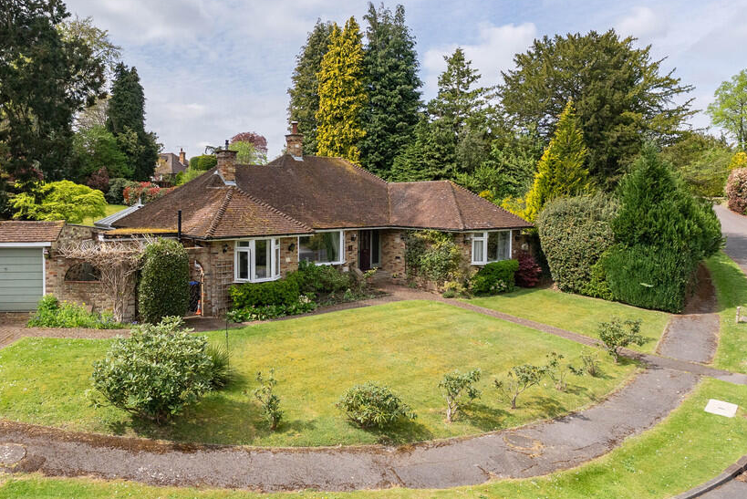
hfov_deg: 81.4
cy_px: 269
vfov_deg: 60.4
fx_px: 428
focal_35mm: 21
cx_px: 306
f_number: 7.1
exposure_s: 1/2500
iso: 1250
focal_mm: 16.5
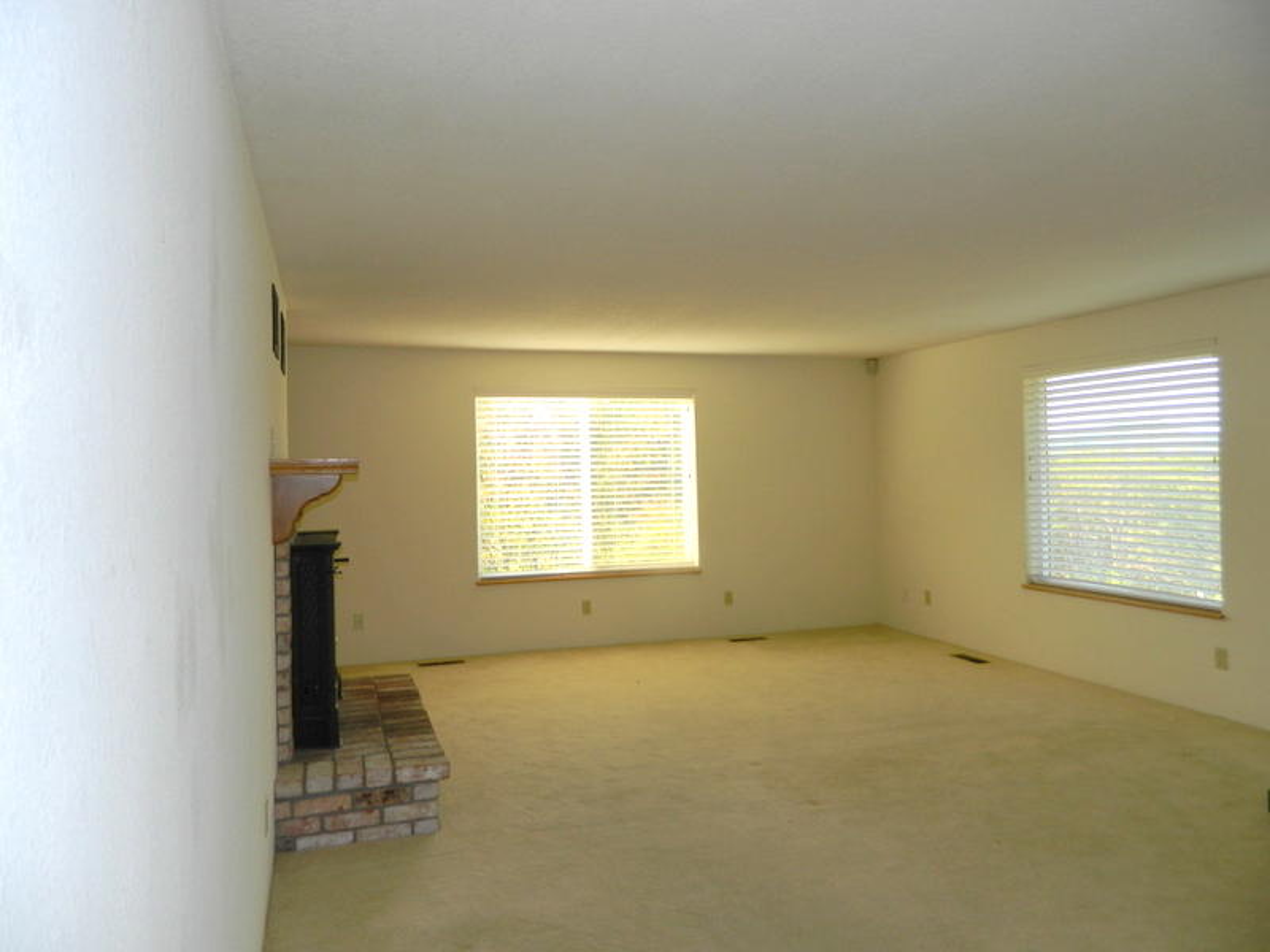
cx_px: 635
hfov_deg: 69.4
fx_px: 917
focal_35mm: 25
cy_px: 476
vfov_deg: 54.9
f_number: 3.1
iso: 80
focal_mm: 4.5
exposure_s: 1/80
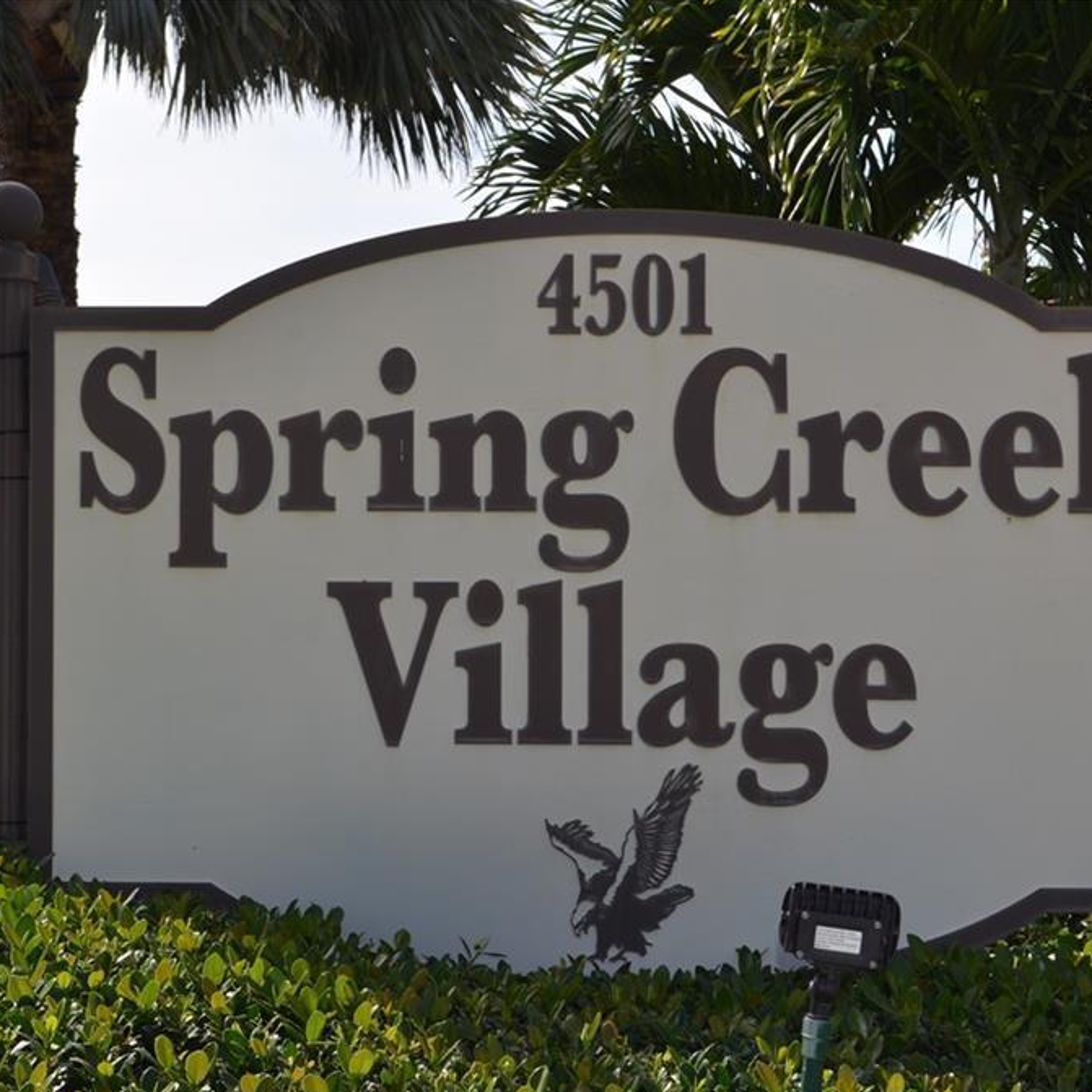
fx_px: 2356
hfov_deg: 26.1
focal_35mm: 66
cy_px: 548
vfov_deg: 26.1
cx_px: 553
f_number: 9
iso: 100
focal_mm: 34
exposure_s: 1/200
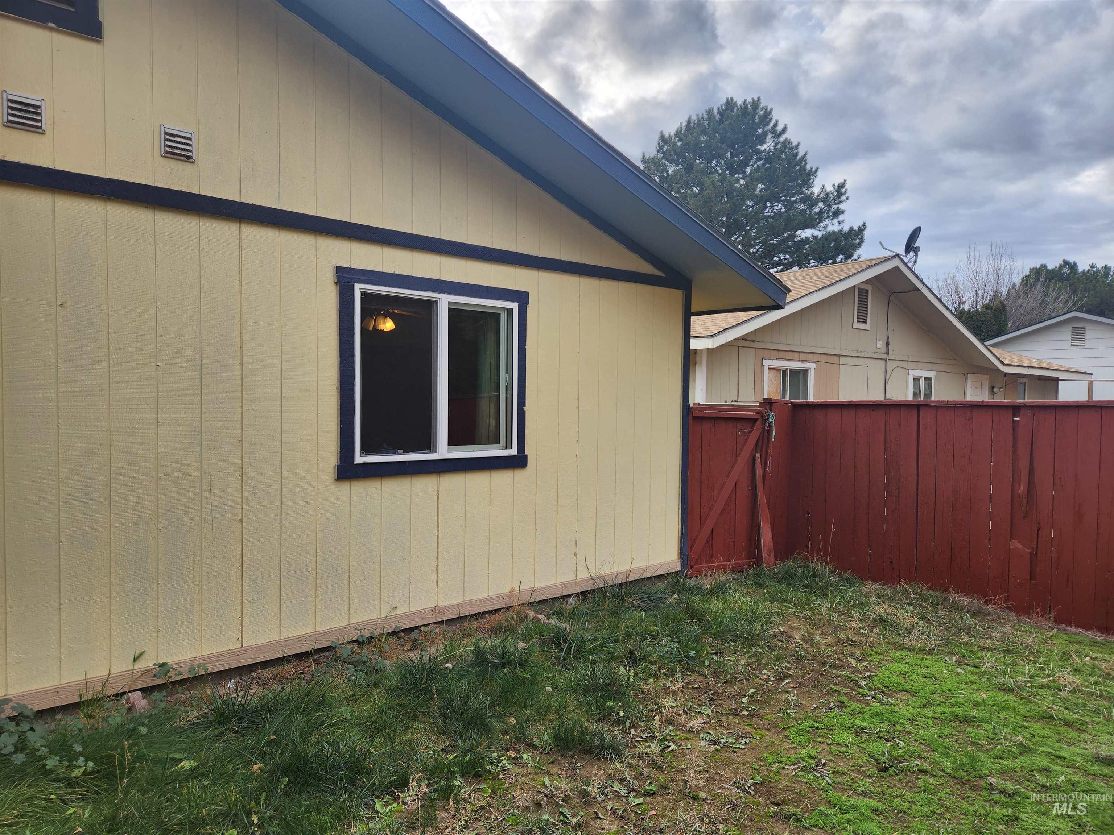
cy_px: 418
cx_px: 557
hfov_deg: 73.9
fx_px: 740
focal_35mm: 23
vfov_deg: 58.9
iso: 20
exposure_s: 1/270
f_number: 1.8
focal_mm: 5.4
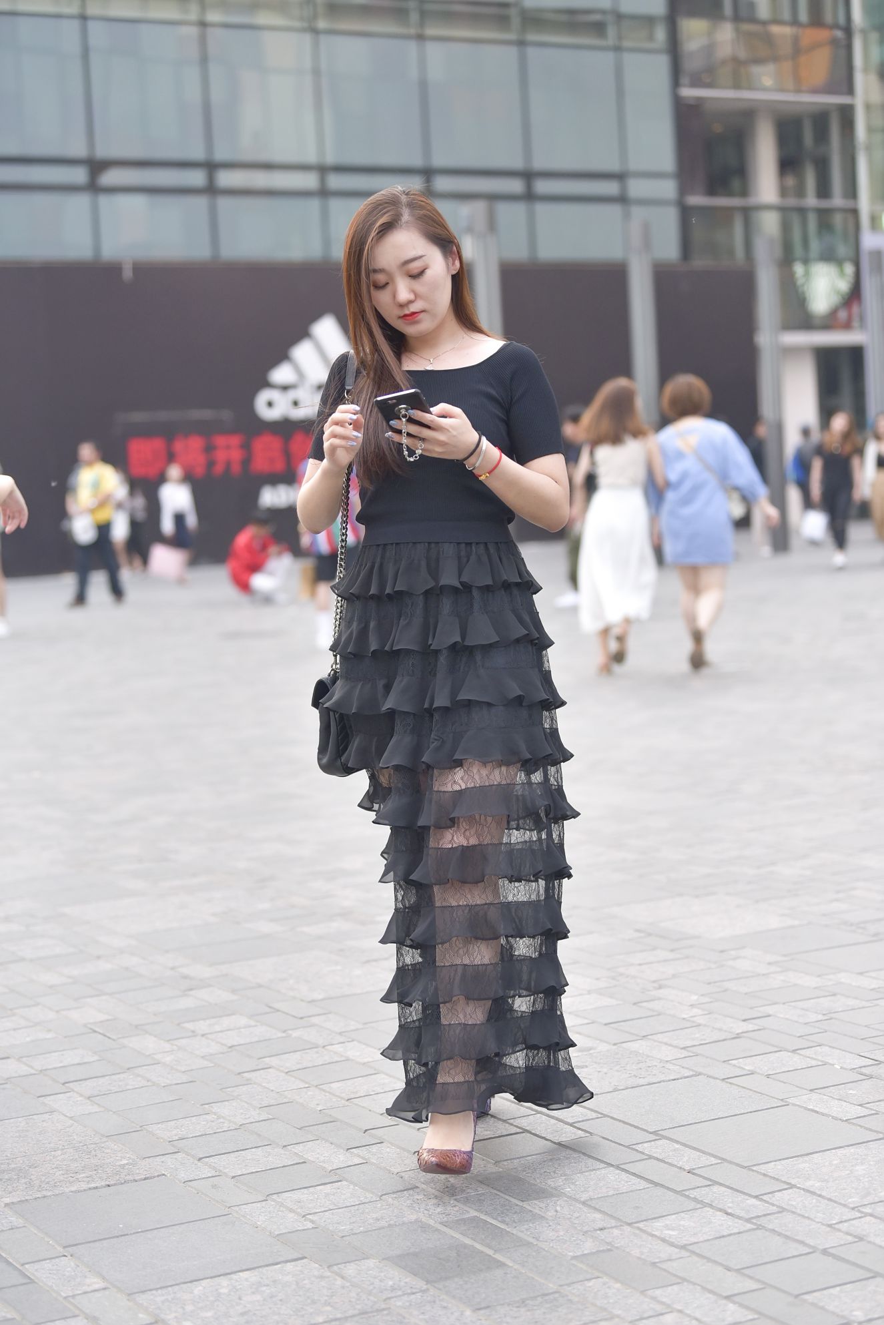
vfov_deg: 28.8
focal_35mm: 70
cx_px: 442
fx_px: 2576
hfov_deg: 19.5
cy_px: 662
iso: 250
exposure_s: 1/800
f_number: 2.8
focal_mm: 70
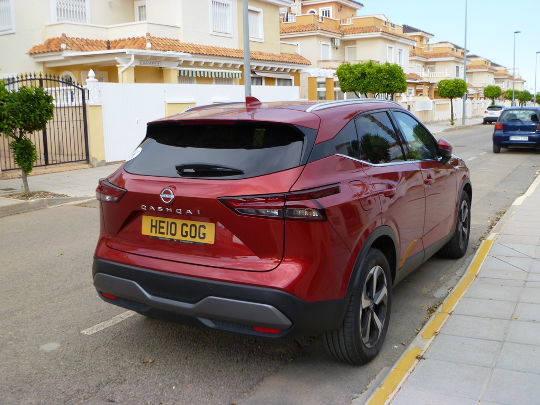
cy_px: 202
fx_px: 499
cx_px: 270
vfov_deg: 44.2
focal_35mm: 32
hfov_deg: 56.8
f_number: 3.5
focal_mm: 5.7
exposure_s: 1/250
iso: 80
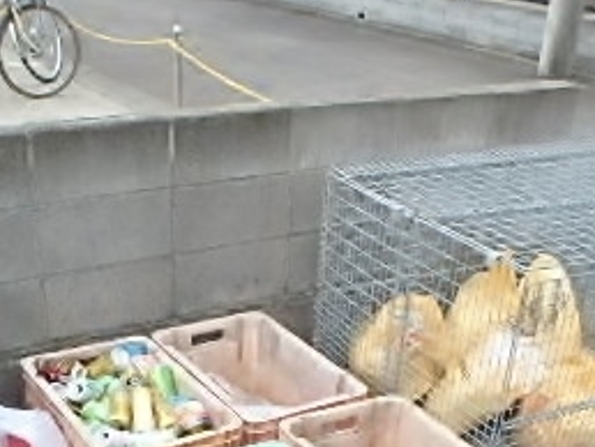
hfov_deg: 36.7
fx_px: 895
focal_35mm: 52
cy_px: 426
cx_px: 240
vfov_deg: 26.8
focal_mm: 3.7
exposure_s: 1/250
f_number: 3.5
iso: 200
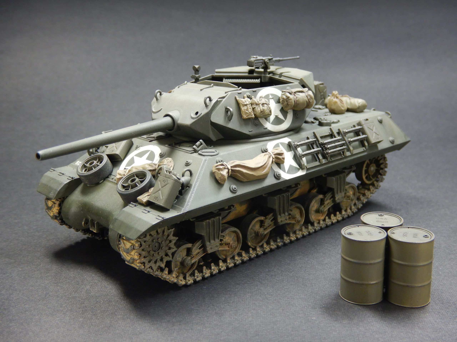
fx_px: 581
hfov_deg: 42.9
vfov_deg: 32.9
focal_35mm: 44
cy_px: 171
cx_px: 228
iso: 250
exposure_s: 1/30
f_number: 4.3
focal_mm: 7.8
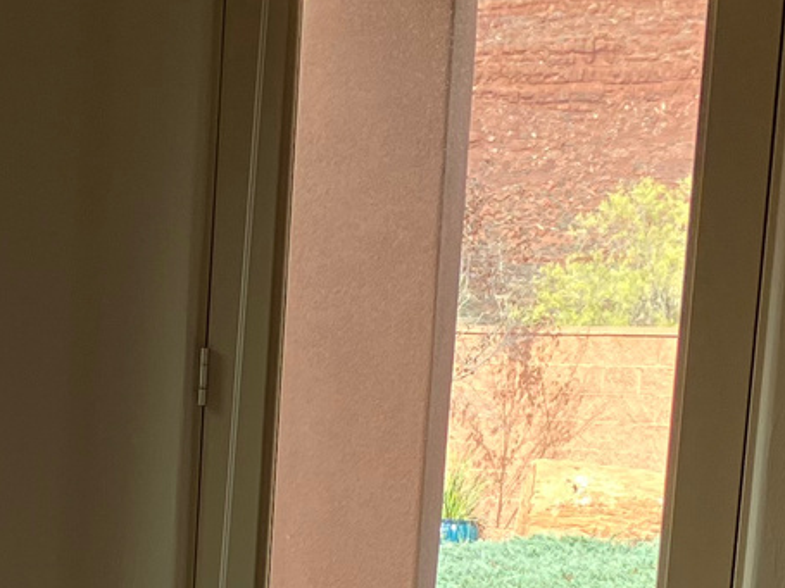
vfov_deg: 11.1
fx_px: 2857
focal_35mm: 126
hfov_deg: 15.5
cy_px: 1019
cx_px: 135
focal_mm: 3.99
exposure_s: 1/121
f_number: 1.8
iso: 25
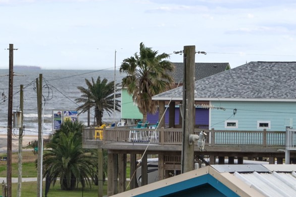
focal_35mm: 277
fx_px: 2277
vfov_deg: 5.0
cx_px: -53
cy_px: 175
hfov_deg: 7.4
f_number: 11
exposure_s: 1/80
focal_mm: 50
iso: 400
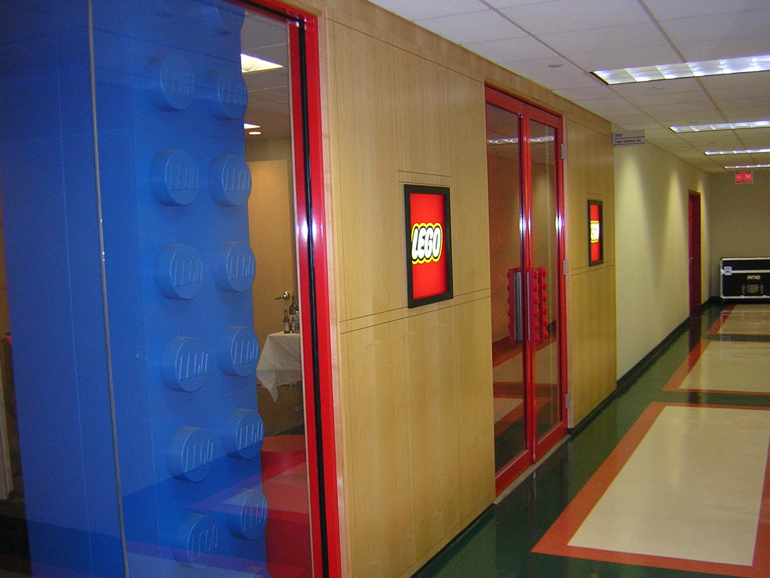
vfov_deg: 39.7
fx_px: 801
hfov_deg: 51.4
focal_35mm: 36
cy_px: 289
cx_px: 385
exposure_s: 1/60.1
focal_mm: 4.7
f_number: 2.6
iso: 306
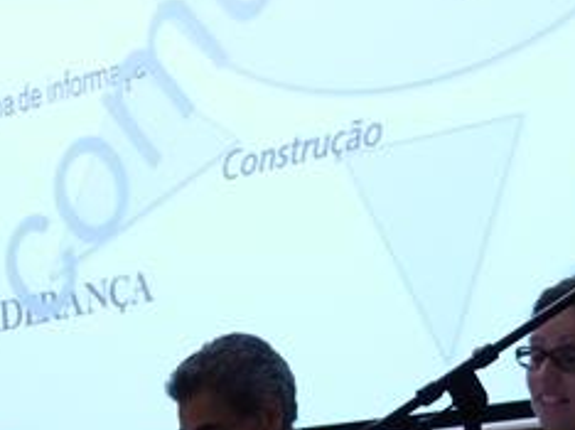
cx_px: 59
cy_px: 531
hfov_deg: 12.6
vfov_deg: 9.4
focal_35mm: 156
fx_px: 2589
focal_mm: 10.2
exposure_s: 1/25
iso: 400
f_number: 3.2
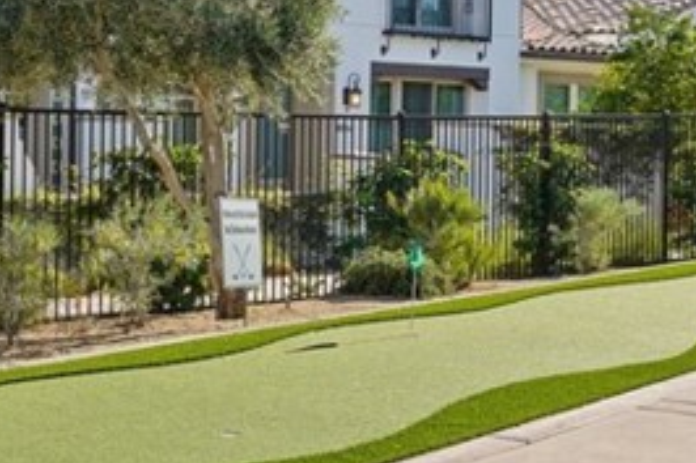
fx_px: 1488
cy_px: 149
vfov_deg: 17.6
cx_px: 55
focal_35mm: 77
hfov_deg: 25.4
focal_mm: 20
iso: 100
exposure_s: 1/250
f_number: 7.1
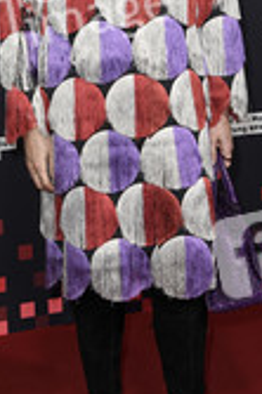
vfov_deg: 21.2
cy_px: 125
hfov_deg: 14.2
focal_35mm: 96
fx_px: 1050
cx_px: 118
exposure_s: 1/250
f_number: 4
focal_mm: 40
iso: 800
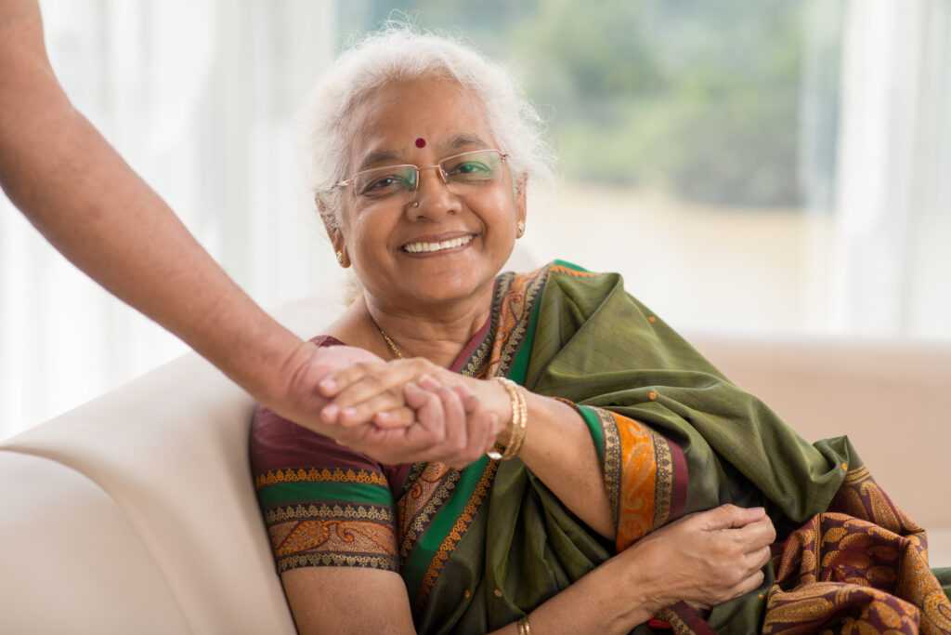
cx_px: 476
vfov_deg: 16.1
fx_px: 2246
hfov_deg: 23.9
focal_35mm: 85
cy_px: 318
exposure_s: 1/250
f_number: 3.5
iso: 100
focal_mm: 85
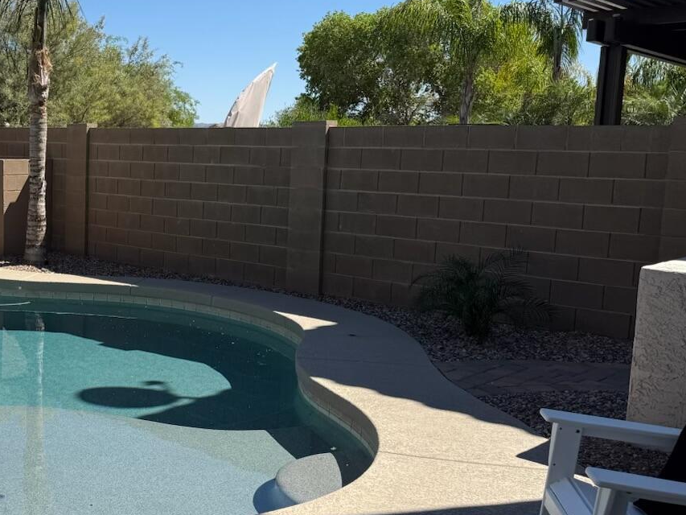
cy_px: 253
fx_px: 892
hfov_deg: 39.7
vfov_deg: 32.2
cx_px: 99
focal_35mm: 45
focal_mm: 6.76
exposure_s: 1/4673
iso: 80
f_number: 1.78
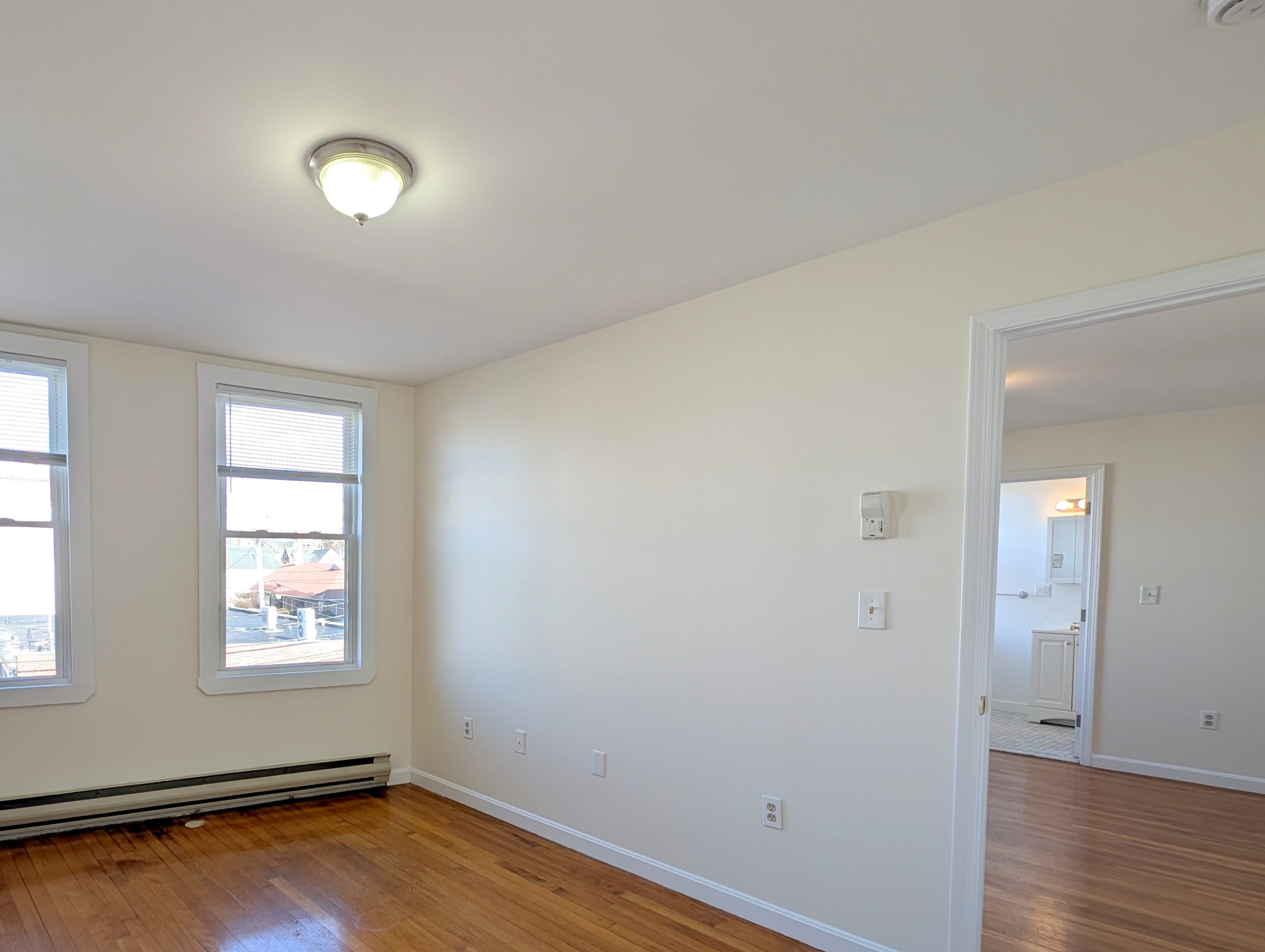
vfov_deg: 73.6
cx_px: 450
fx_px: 622
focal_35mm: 17
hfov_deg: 88.5
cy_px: 596
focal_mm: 2.23
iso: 41
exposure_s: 1/195
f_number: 1.95
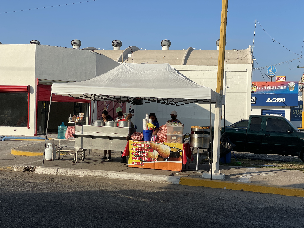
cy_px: 114
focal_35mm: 52
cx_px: 152
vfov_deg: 28.0
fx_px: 457
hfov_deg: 36.8
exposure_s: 1/2283
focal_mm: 6
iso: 25
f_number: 2
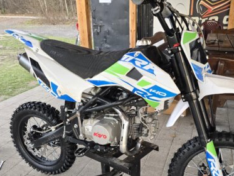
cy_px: 128
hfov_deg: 49.8
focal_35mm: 37
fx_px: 250
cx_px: 141
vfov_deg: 37.9
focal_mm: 6.3
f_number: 1.7
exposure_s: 1/180
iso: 160
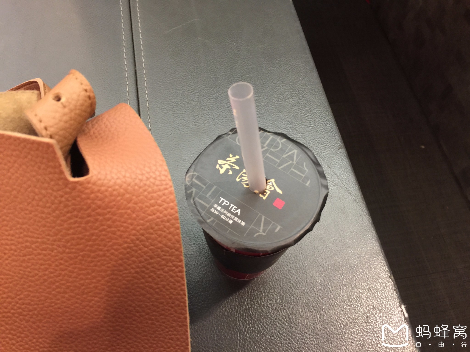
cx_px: 235
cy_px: 176
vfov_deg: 48.2
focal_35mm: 29
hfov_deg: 61.7
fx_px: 394
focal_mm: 4.15
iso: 64
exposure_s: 1/4
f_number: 2.2
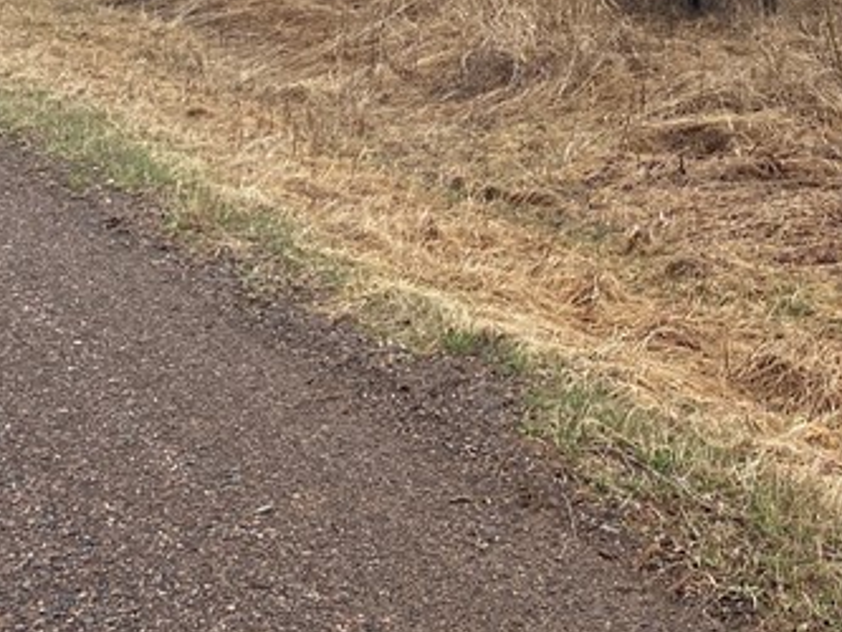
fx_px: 1947
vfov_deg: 17.3
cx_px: 756
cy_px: -202
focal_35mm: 80
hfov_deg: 23.8
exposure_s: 1/884
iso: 32
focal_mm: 4.25
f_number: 1.8
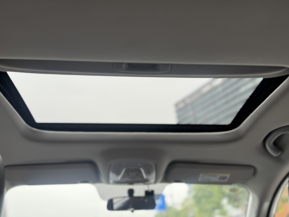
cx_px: 139
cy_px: 100
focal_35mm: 28
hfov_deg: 63.4
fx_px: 234
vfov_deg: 49.7
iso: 64
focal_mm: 6.76
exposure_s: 1/226
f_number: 1.78
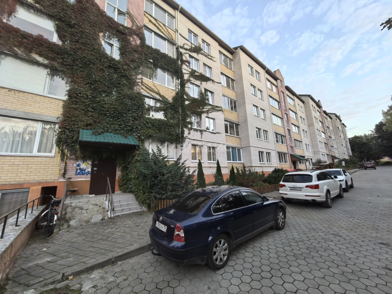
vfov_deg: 89.9
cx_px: 196
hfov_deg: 106.2
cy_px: 147
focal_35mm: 13
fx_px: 147
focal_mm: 1.76
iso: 160
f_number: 2.2
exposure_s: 1/100
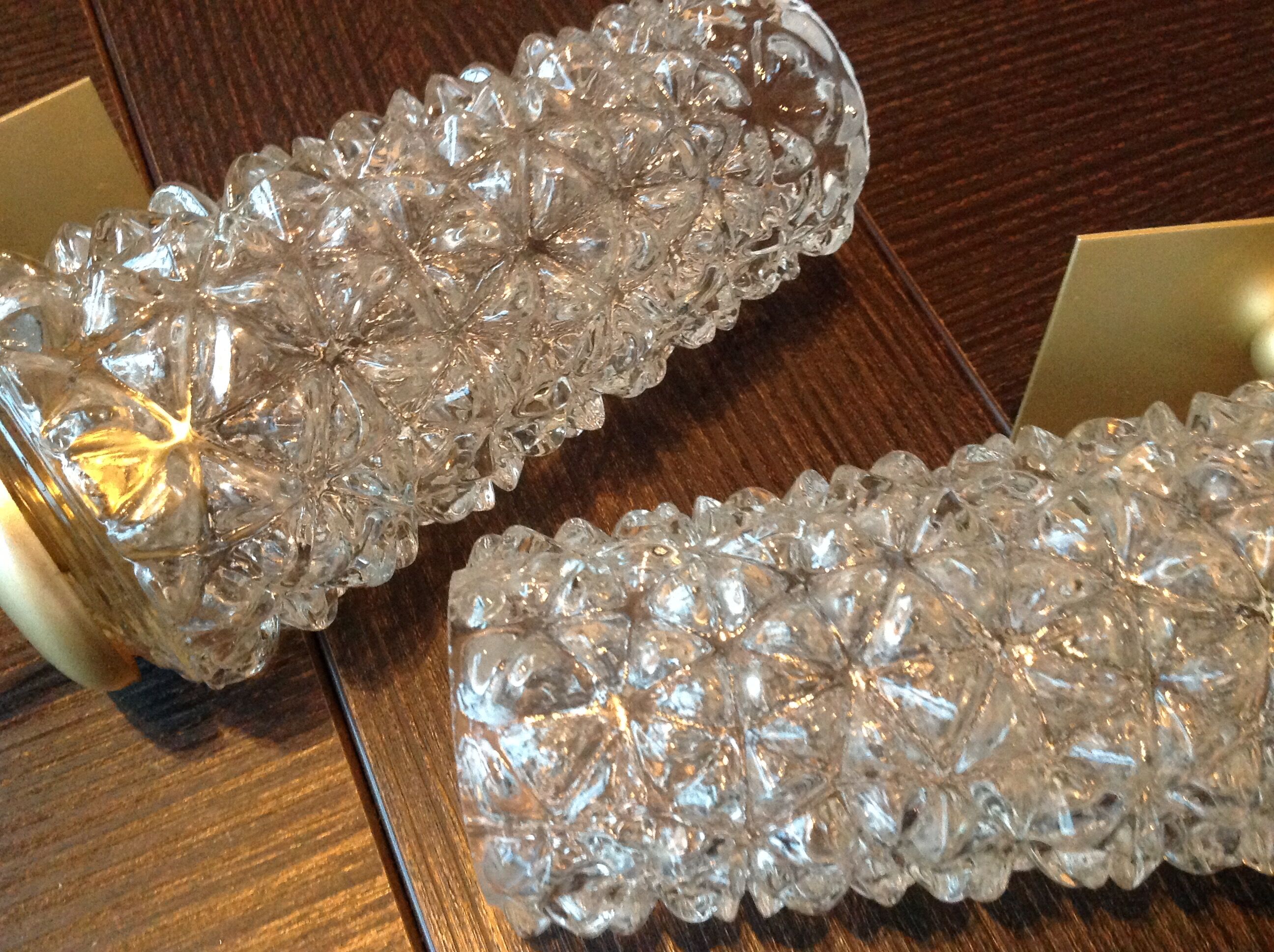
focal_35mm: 35
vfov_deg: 40.6
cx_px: 637
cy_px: 476
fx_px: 1286
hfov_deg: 52.7
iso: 500
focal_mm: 4.28
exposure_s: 1/15
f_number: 2.4
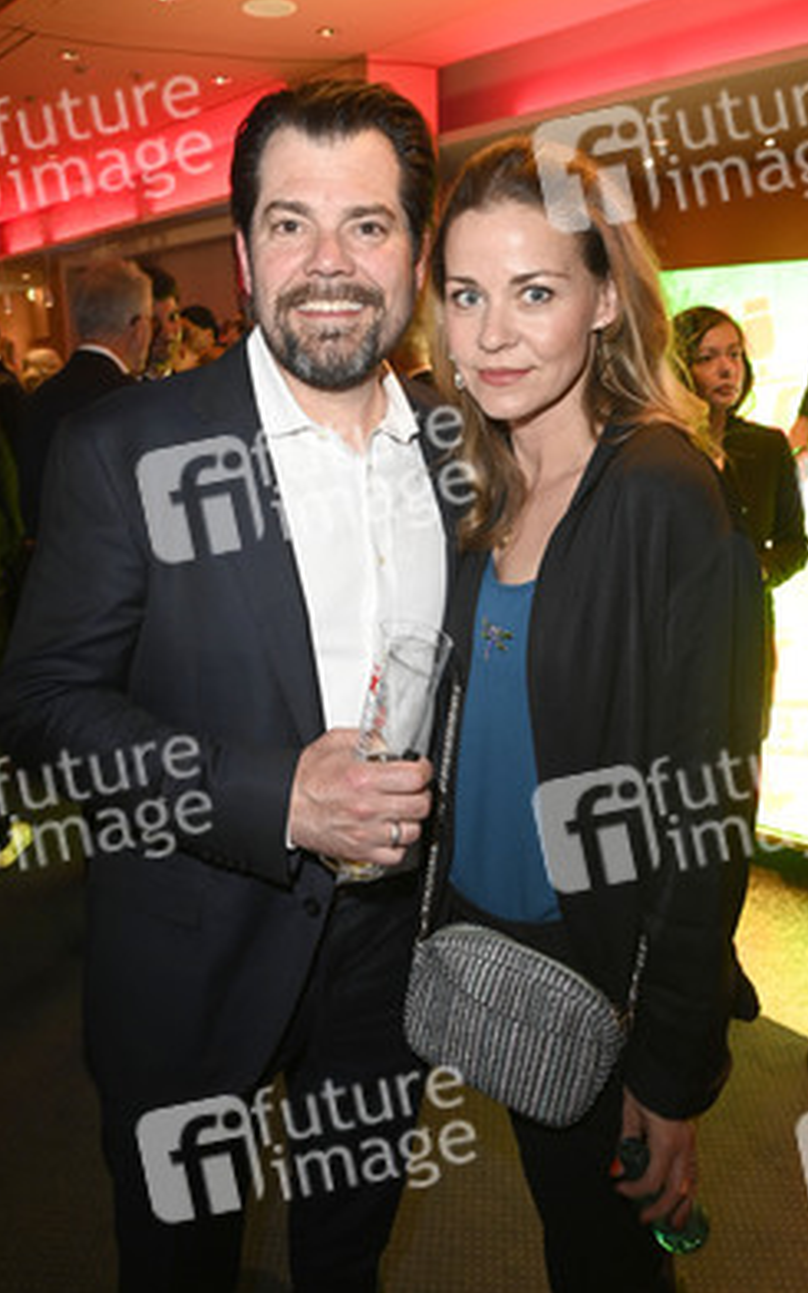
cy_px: 650
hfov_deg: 46.0
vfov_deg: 68.4
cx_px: 402
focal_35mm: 27
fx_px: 951
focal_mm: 26
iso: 3200
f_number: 5.6
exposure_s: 1/20
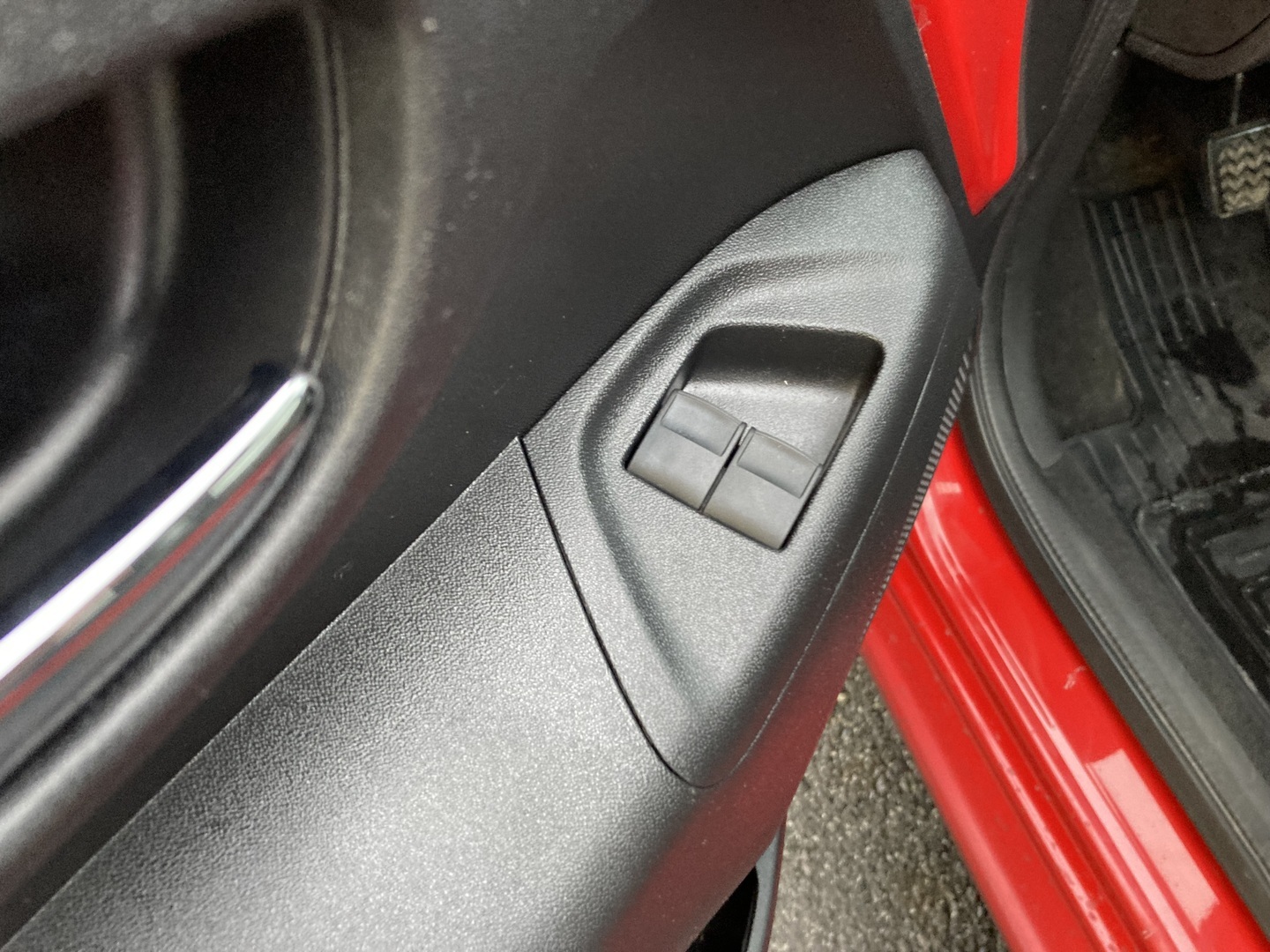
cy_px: 476
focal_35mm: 28
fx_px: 1027
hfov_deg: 63.4
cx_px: 635
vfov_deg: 49.7
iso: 400
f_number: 1.8
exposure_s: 1/31
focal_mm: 3.99
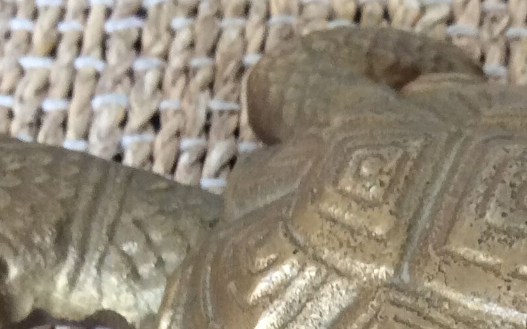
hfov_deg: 18.4
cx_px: 498
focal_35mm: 111
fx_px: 1594
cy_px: 406
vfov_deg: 11.5
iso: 80
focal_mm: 3.3
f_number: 2.4
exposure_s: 1/25
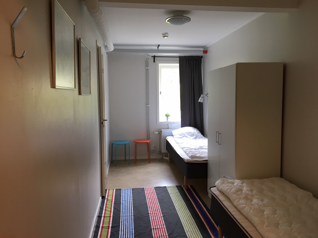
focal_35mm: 29
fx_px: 266
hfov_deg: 61.7
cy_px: 119
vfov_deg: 48.2
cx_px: 159
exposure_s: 1/33
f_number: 2.2
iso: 80
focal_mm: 4.15
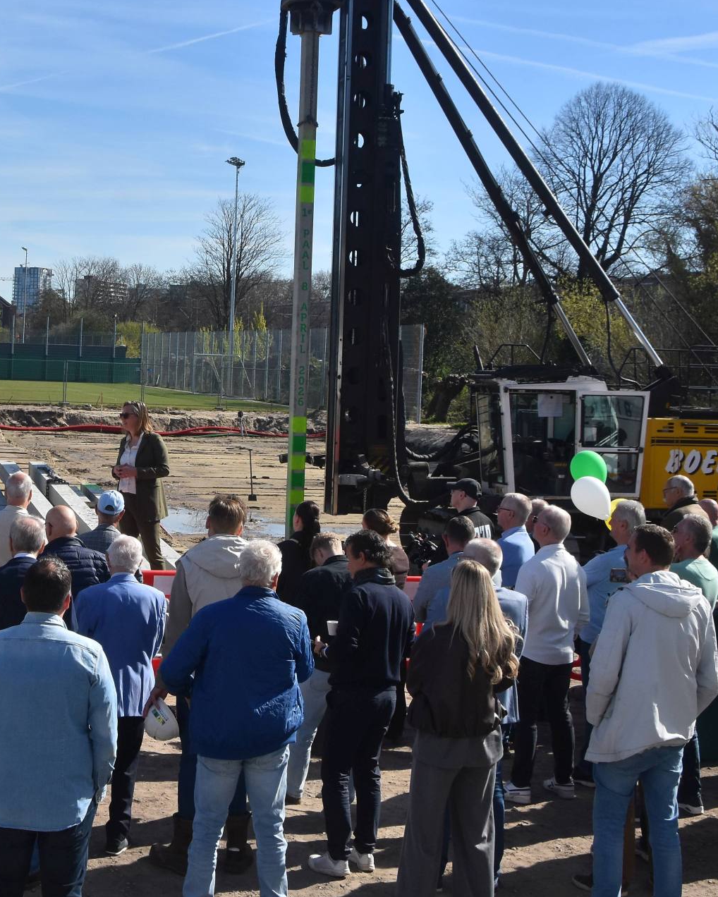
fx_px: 1354
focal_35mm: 51
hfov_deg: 29.6
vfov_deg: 36.7
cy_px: 448
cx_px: 272
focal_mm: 24
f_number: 10
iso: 400
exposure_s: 1/800
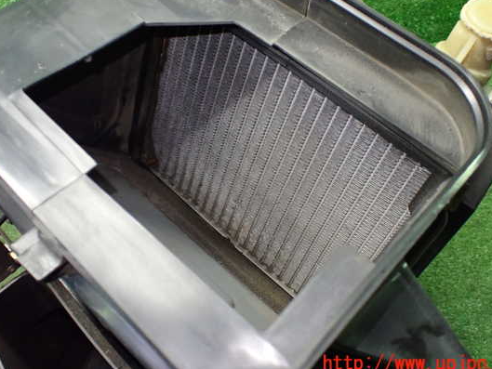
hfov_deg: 53.9
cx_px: 254
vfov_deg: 41.8
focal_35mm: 34
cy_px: 166
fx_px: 483
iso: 800
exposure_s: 1/100
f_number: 2.3
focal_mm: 5.4
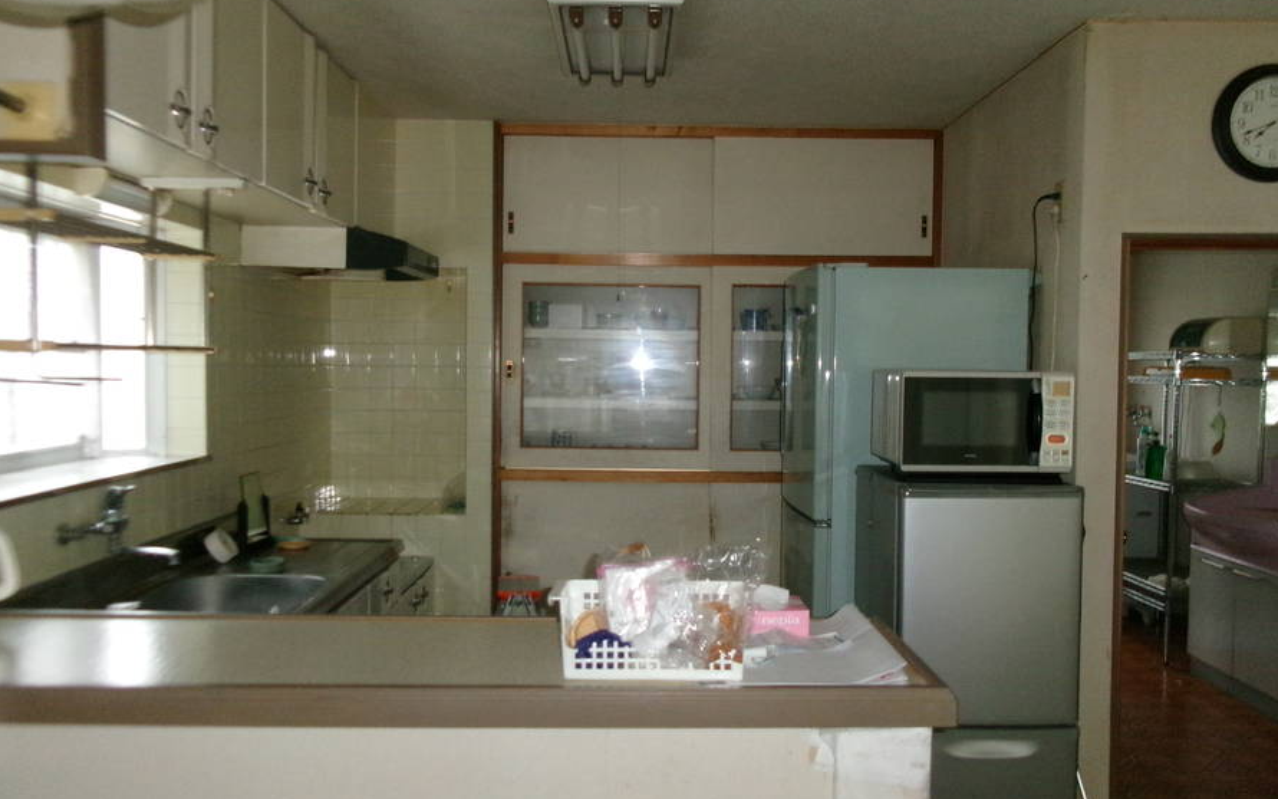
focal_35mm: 30
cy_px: 406
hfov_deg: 62.9
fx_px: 1045
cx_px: 642
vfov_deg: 41.8
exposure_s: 1/34
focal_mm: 5.1
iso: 640
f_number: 3.9
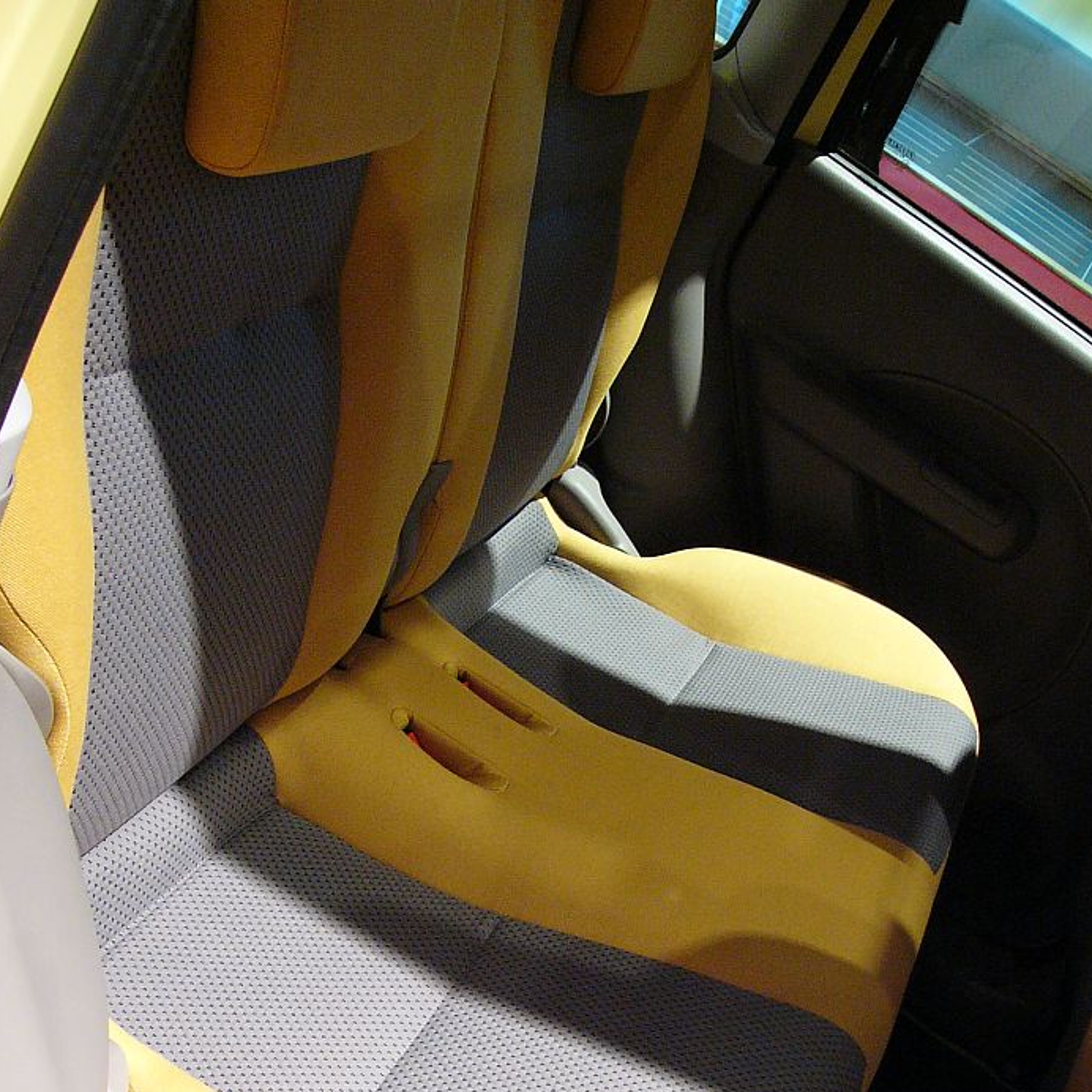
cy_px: 791
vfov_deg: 34.1
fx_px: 1749
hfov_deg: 34.7
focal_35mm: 49
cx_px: 598
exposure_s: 1/30
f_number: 2.8
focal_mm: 6
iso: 200
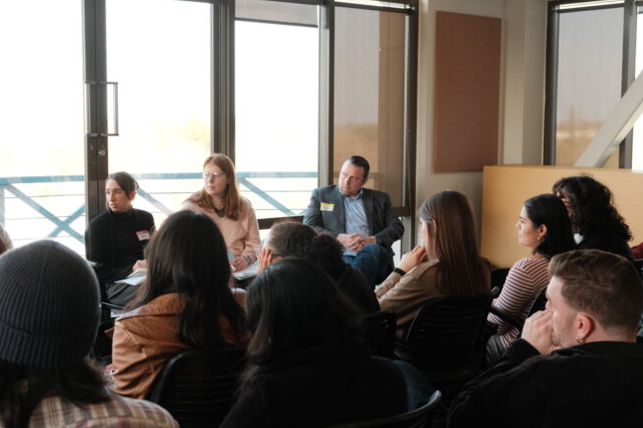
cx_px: 267
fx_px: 911
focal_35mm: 51
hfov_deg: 38.8
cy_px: 205
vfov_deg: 26.5
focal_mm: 28.9
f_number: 4
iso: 1600
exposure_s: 1/100
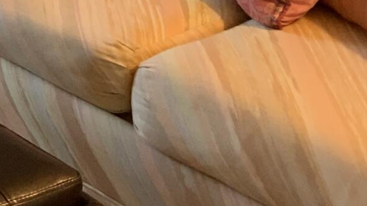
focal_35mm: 159
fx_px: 1547
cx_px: -326
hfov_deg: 12.2
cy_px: -299
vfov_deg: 7.1
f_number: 1.8
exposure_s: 1/60
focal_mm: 3
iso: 64
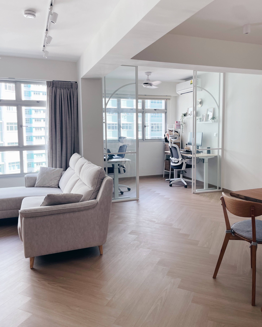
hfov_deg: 51.5
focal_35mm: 28
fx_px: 271
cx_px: 132
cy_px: 150
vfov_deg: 62.1
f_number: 1.6
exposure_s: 1/152
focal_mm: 4.2
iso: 32
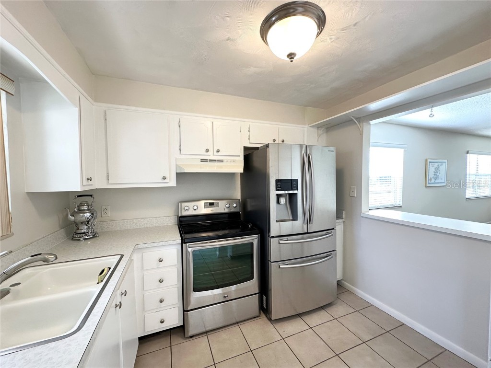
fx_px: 199
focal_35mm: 14
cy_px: 184
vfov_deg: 85.7
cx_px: 246
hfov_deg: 102.1
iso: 160
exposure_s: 1/120
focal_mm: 2.22
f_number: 2.2
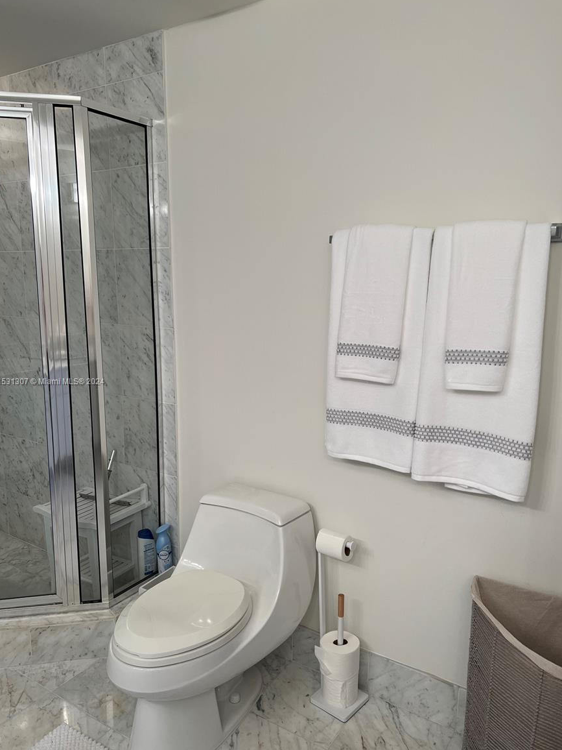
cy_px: 382
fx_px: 584
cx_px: 277
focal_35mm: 27
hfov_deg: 51.4
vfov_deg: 65.3
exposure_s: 1/122
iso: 50
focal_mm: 5.7
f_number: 1.5
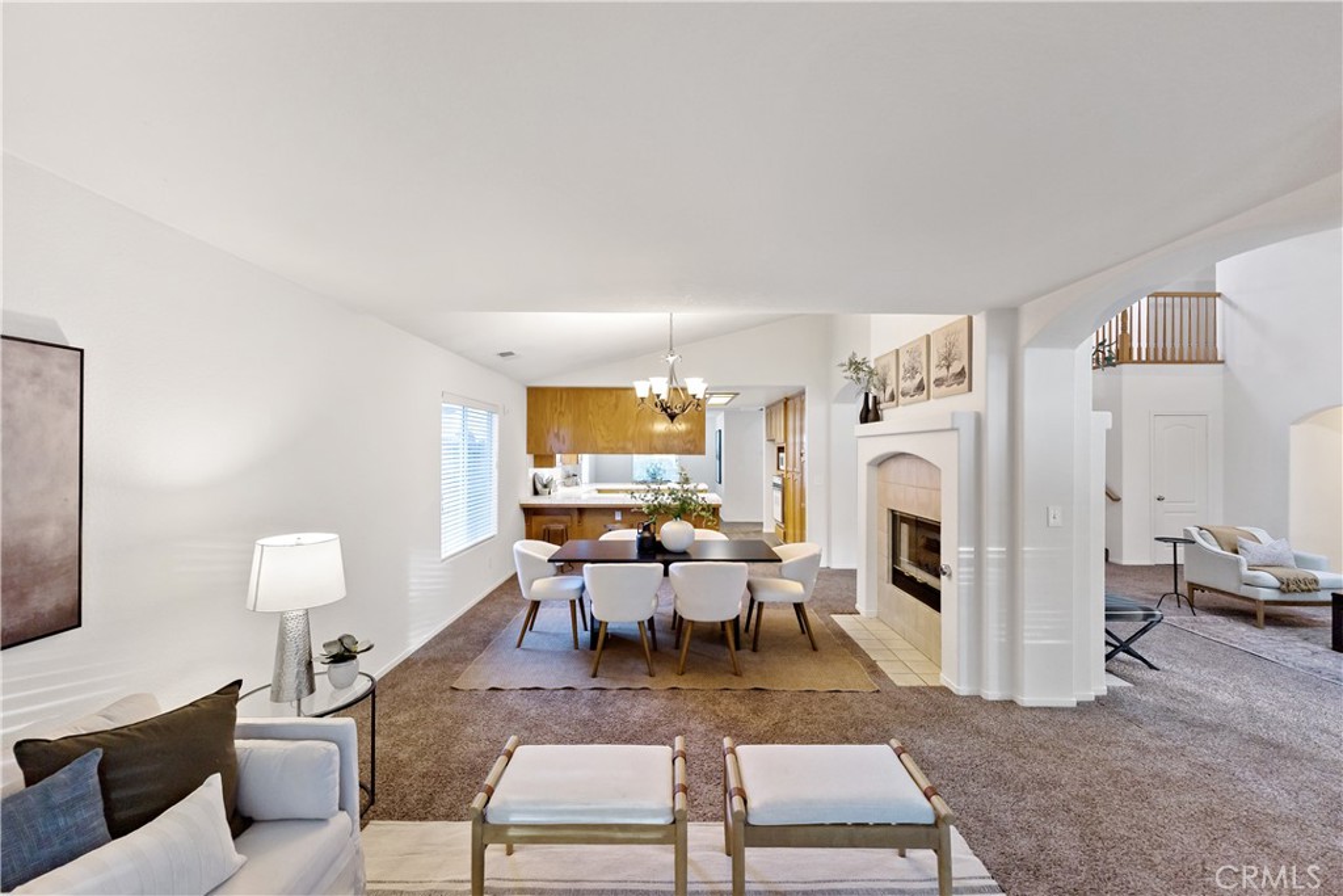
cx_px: 672
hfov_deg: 104.2
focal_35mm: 14
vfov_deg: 81.2
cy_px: 448
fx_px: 522
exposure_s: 1/160
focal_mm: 14
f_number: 2.8
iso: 1250
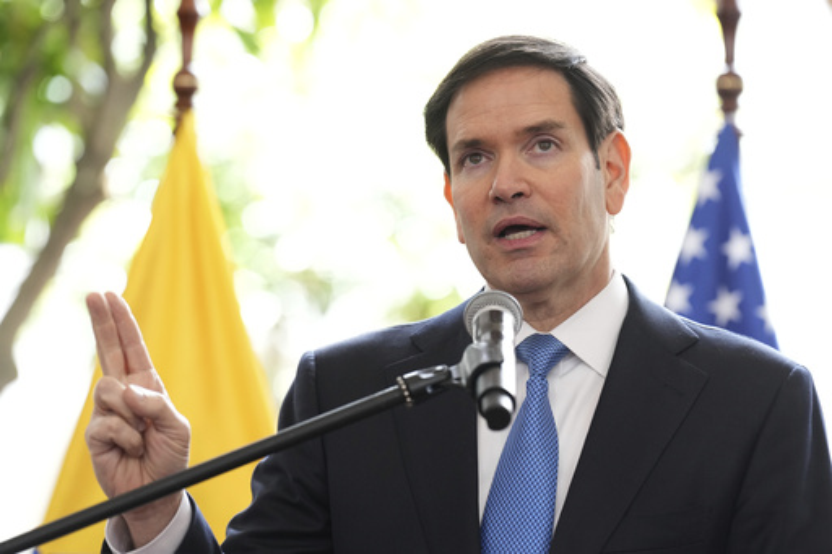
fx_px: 3858
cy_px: 277
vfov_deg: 8.2
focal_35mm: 167
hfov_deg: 12.3
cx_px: 416
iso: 2500
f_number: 4
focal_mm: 167
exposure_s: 1/400
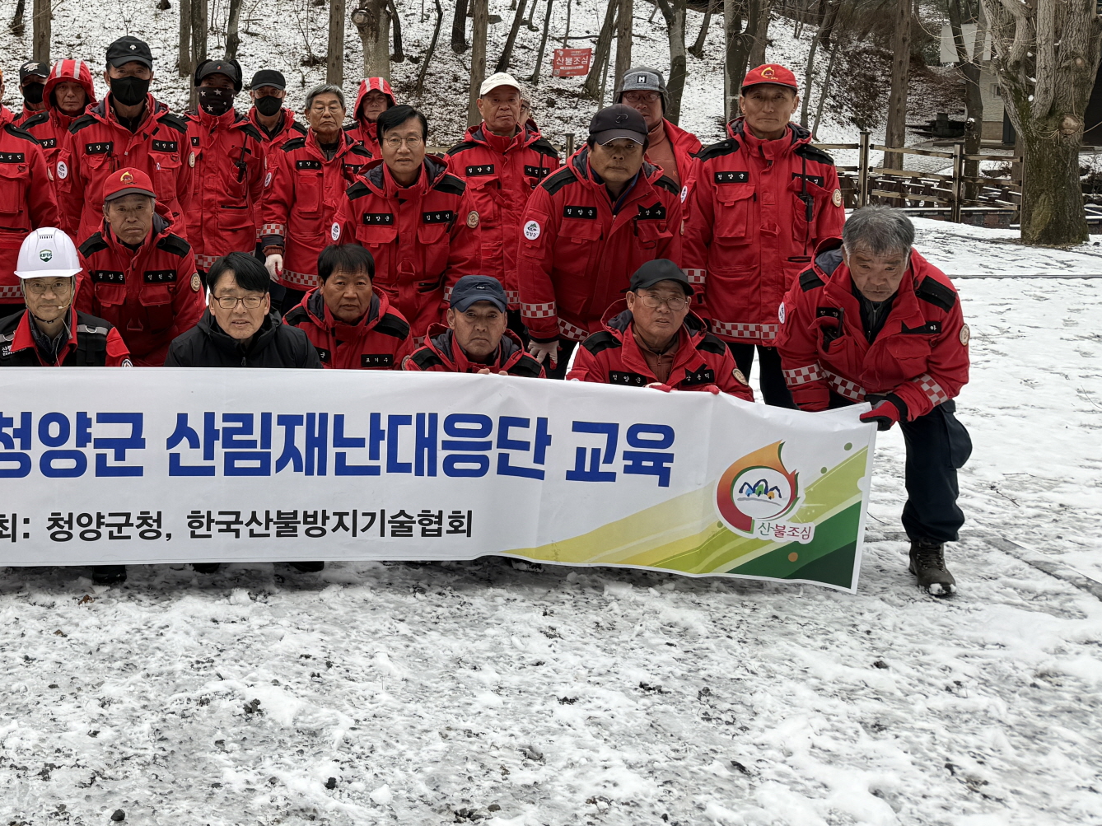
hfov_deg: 43.0
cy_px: 188
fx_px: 1305
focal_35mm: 41
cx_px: 173
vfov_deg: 34.3
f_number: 1.78
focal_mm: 6.76
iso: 80
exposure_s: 1/476
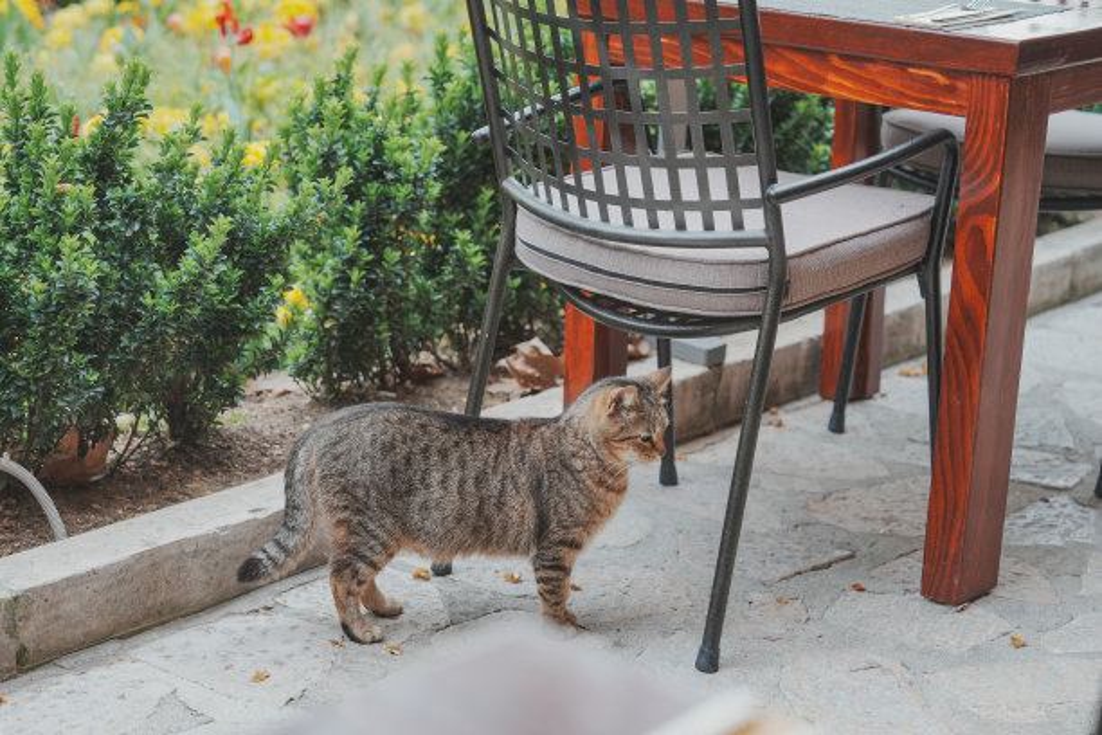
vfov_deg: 21.6
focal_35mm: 63
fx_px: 1928
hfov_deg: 31.9
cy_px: 368
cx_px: 551
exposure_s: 1/80
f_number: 2.8
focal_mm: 63
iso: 250
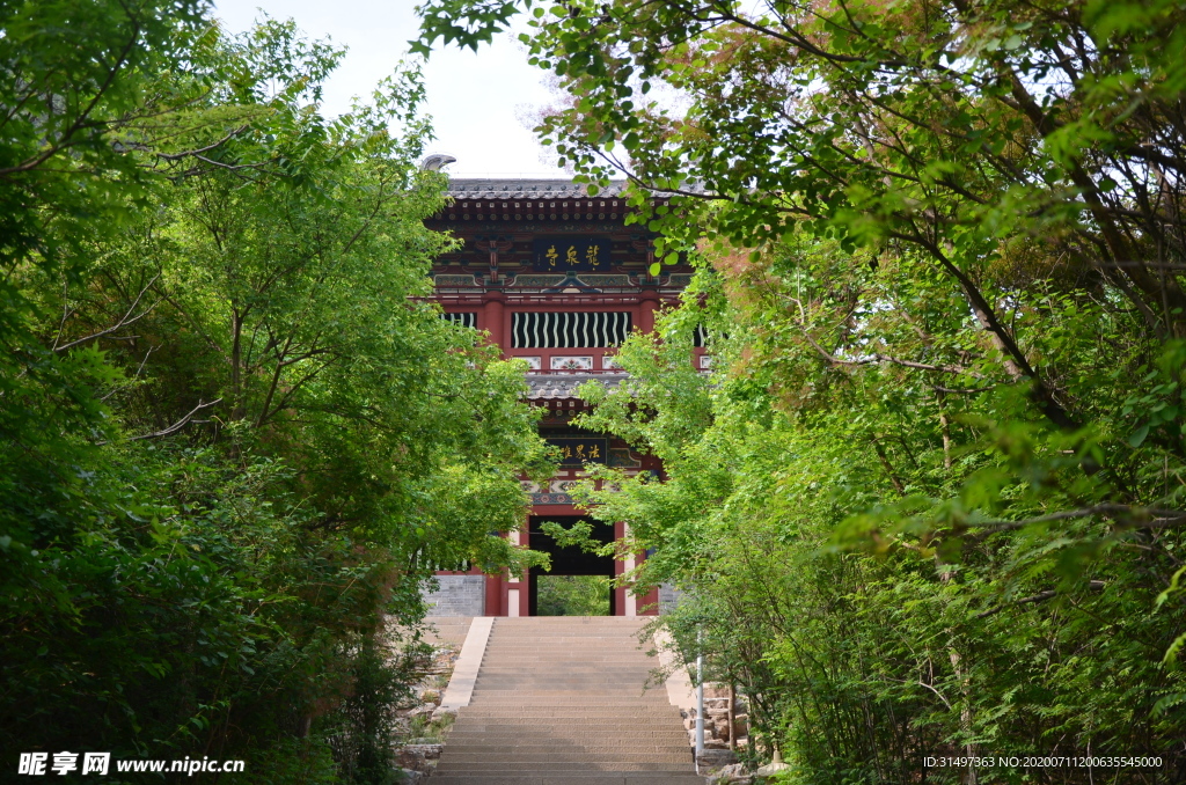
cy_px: 392
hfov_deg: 43.7
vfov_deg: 29.7
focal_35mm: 45
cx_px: 593
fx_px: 1479
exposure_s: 1/500
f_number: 4.2
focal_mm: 30
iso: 200
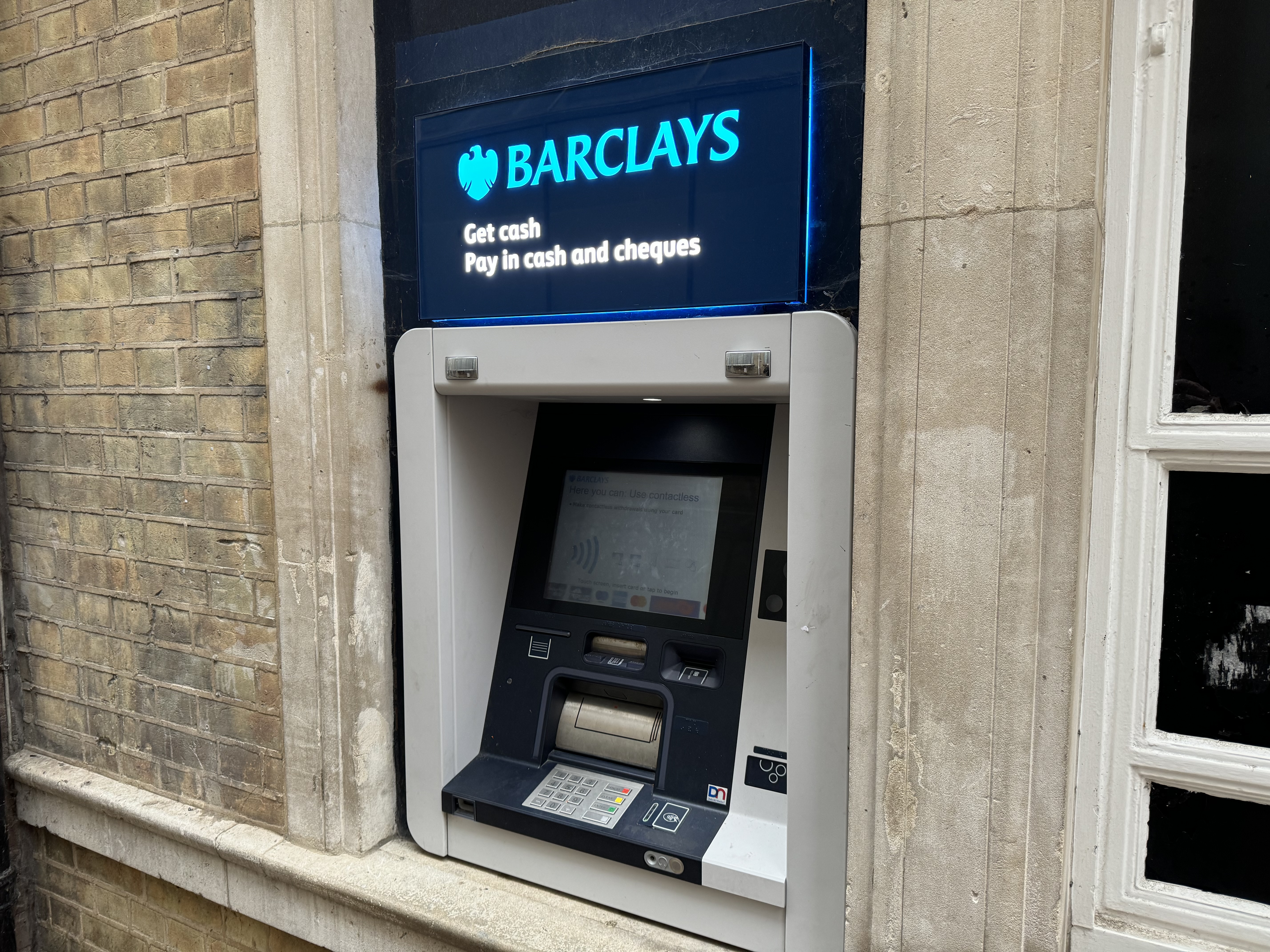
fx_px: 881
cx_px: 635
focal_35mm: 24
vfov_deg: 56.8
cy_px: 476
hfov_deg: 71.6
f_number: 1.78
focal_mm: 6.76
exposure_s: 1/121
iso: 200
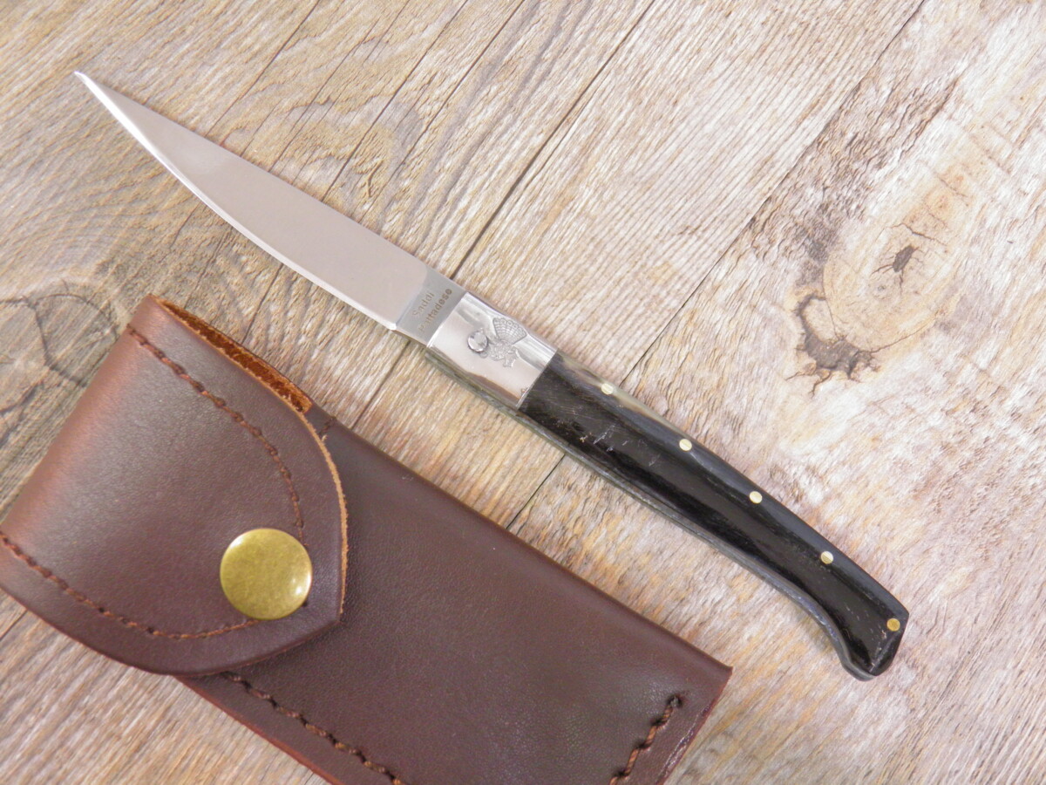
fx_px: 1873
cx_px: 523
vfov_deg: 23.7
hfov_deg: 31.2
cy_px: 392
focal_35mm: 62
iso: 200
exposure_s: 1/4
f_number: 3.8
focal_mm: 11.2
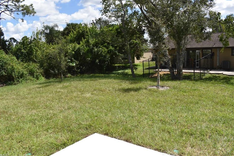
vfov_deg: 45.0
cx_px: 116
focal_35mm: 29
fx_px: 189
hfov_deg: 63.6
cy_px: 74
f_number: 14
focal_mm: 18
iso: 200
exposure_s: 1/200
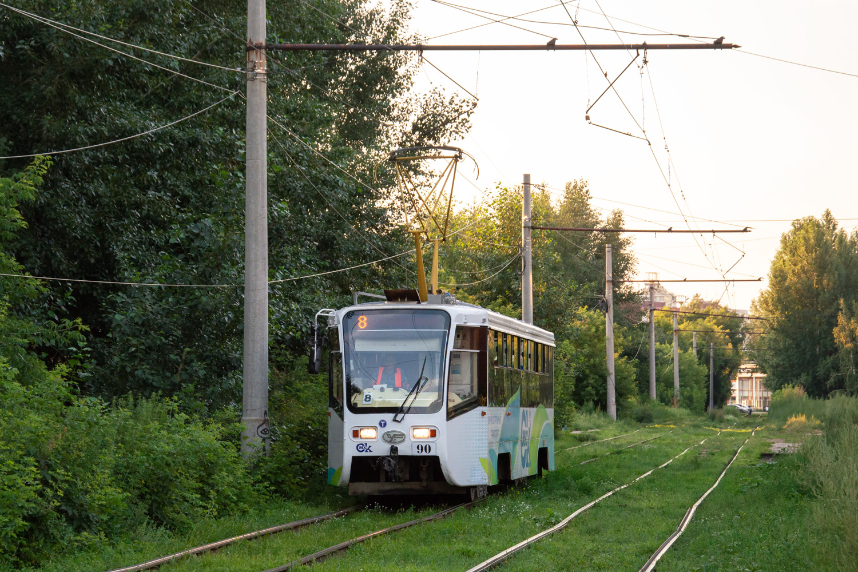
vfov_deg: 13.0
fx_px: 2502
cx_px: 429
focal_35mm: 105
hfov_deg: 19.5
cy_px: 286
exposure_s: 1/320
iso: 800
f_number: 7.1
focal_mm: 70
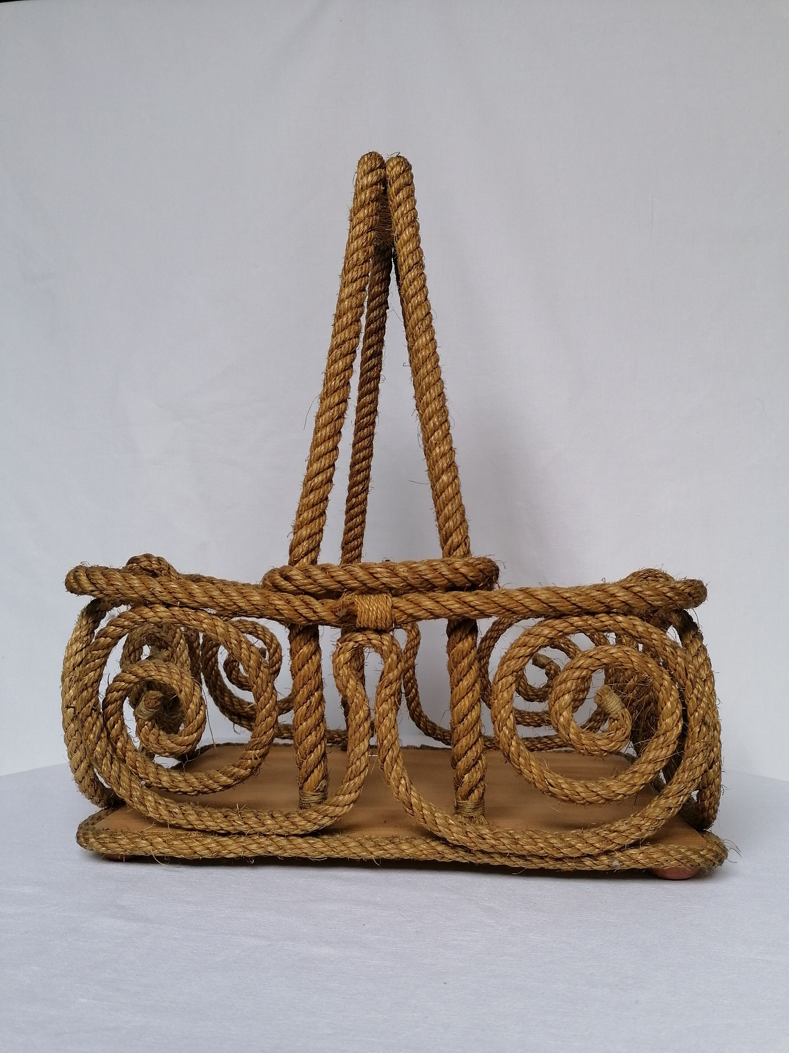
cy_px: 526
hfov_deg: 51.4
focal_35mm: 27
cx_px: 394
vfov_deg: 65.3
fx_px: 821
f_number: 1.8
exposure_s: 1/100
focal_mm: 4.75
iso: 80
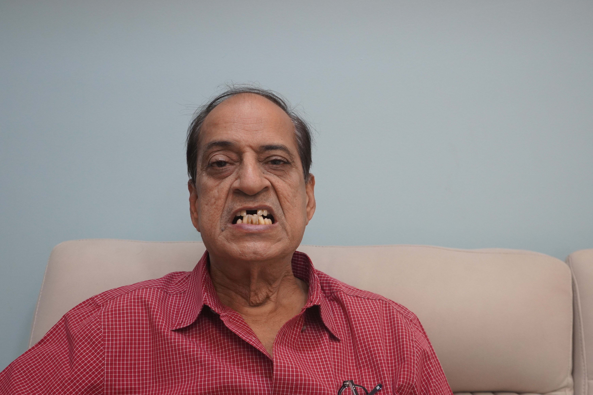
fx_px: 716
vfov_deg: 30.8
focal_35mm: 44
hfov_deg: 45.0
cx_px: 296
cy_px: 198
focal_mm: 29
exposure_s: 1/160
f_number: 4
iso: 1250
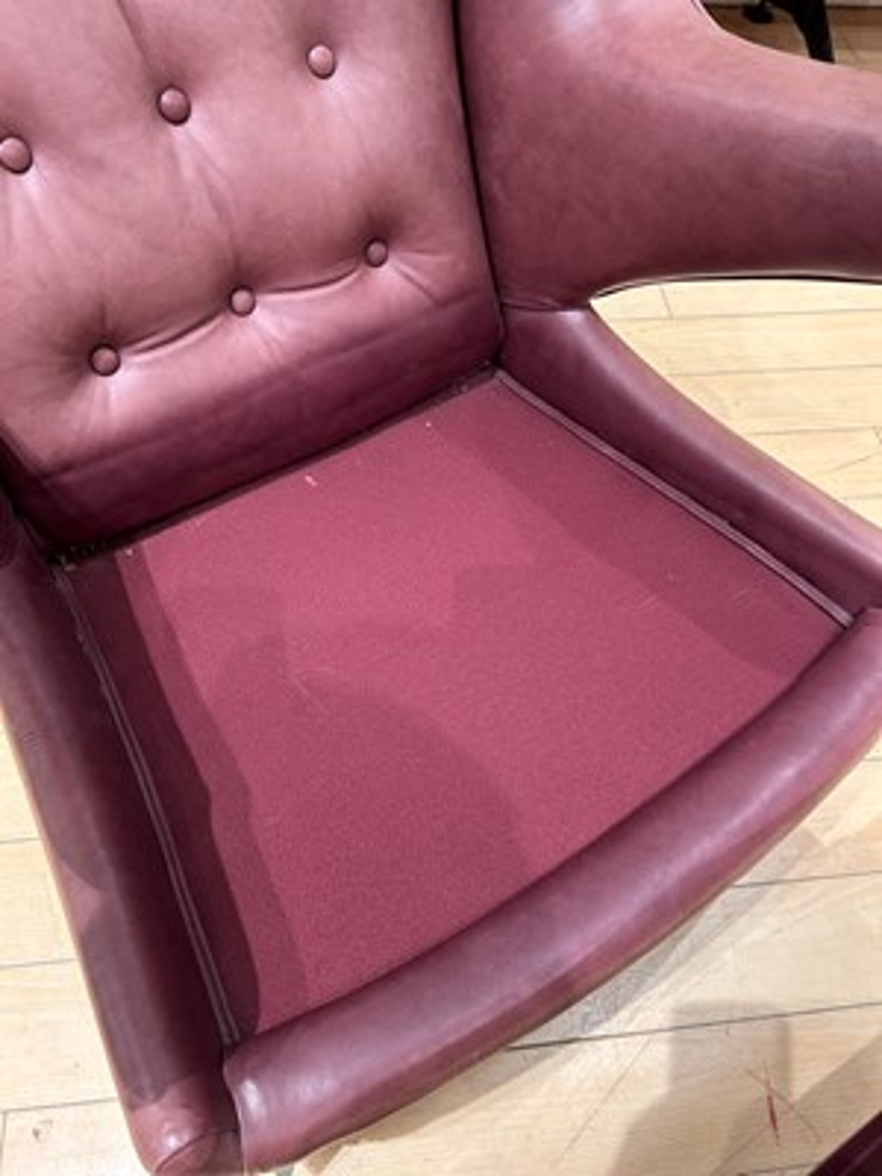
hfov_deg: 53.1
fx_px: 883
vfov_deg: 67.3
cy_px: 588
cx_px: 441
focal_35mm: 26
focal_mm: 5.7
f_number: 1.5
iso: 200
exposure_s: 1/60
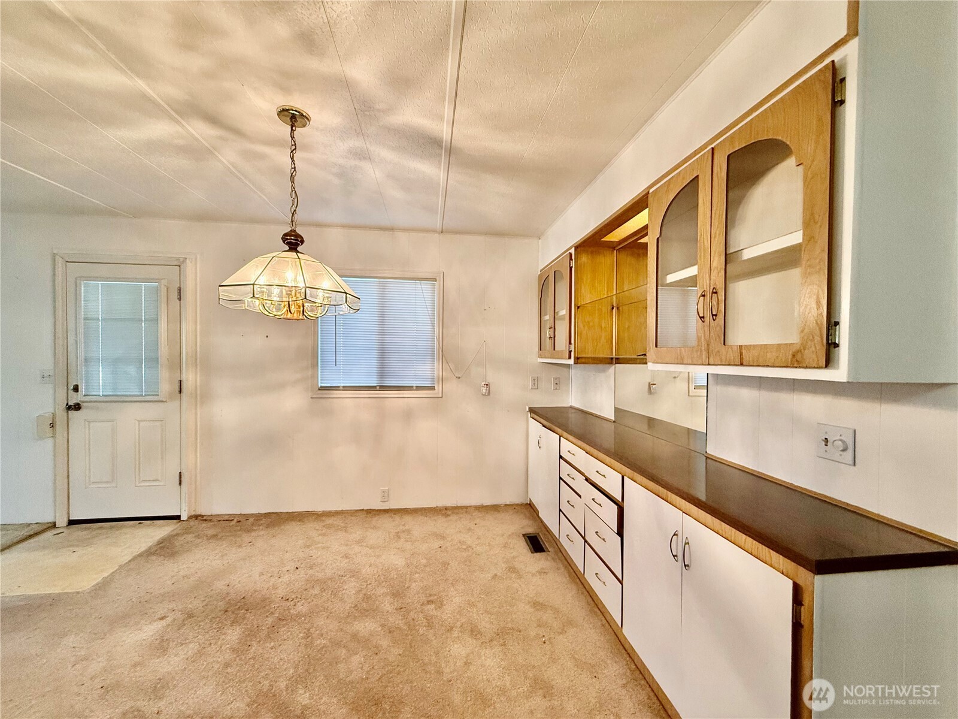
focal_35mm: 14
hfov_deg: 102.1
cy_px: 360
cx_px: 479
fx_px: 387
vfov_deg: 85.7
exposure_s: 1/120
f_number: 2.2
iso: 320
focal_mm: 2.22
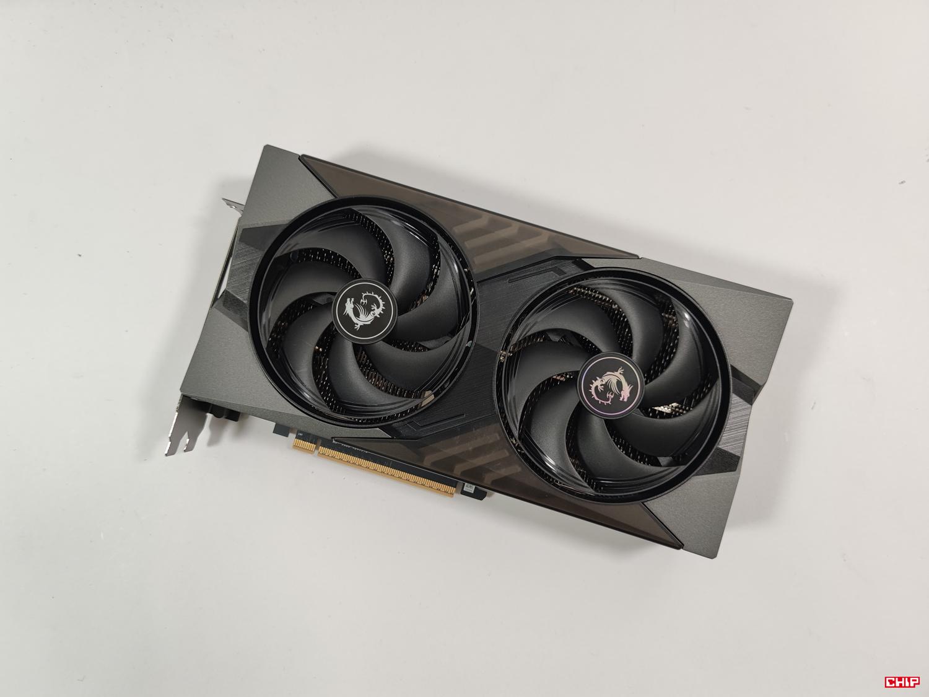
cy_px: 348
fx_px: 671
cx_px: 464
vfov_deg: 54.9
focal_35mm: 25
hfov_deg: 69.4
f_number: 1.85
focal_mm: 6.78
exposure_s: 1/100
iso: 73
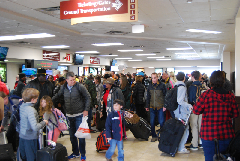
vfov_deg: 34.3
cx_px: 120
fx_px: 260
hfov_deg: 49.5
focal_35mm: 39
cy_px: 80
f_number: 4.2
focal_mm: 26
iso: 800
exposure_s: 1/40
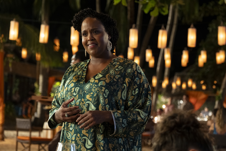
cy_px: 76
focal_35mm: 83
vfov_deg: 16.5
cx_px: 113
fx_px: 521
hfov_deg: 24.5
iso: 3200
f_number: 3.2
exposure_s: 1/60
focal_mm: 55
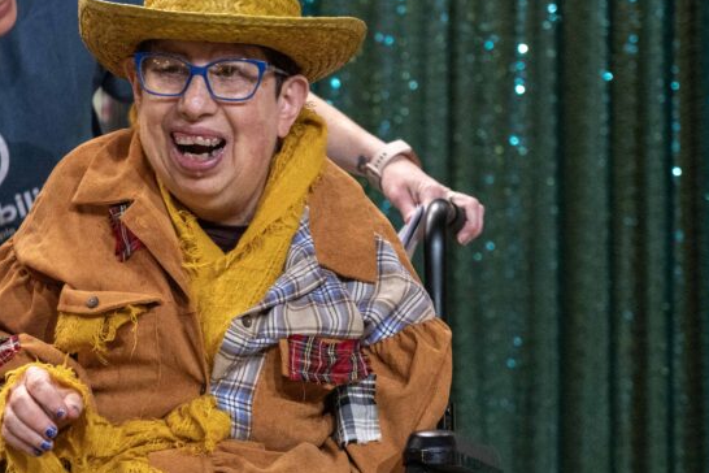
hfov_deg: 10.4
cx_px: 140
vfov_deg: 7.0
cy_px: 194
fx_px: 3880
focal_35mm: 197
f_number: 4
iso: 6400
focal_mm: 105
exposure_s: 1/160
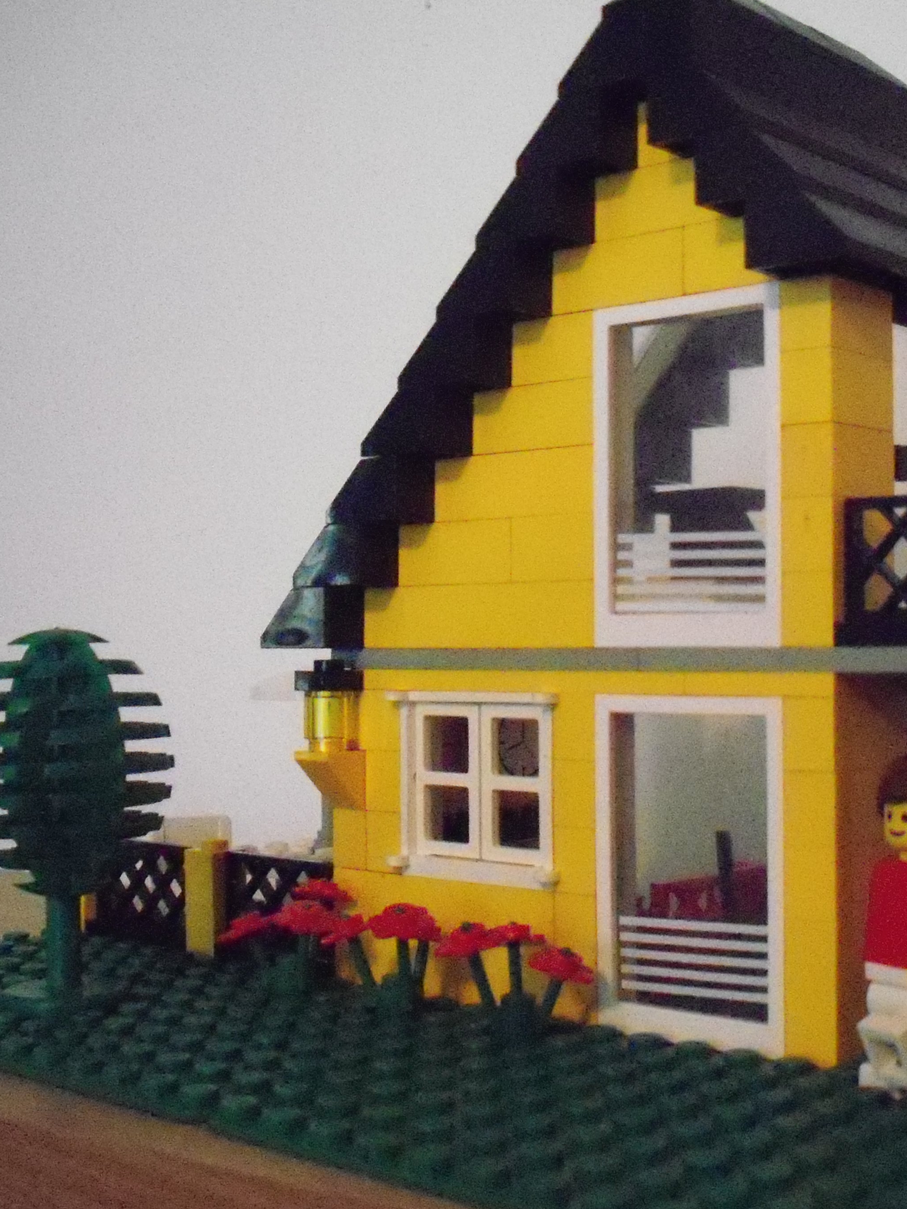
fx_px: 1781
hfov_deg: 27.9
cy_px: 607
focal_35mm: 51
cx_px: 738
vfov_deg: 37.5
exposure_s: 1/100
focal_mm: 6.3
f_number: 3.5
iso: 1600
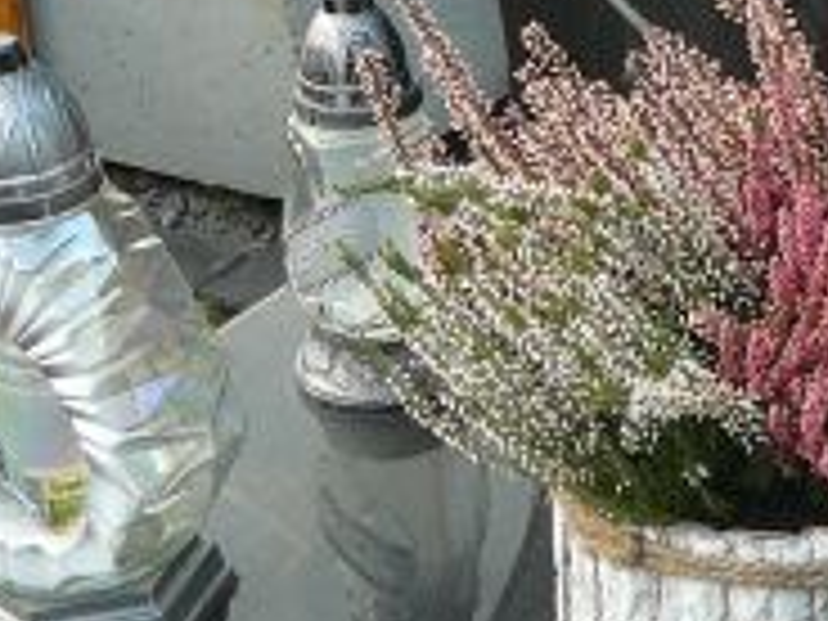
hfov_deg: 15.9
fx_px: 2918
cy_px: 216
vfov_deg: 12.1
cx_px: 810
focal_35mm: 122
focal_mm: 5.2
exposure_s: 1/100
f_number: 2.8
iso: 80
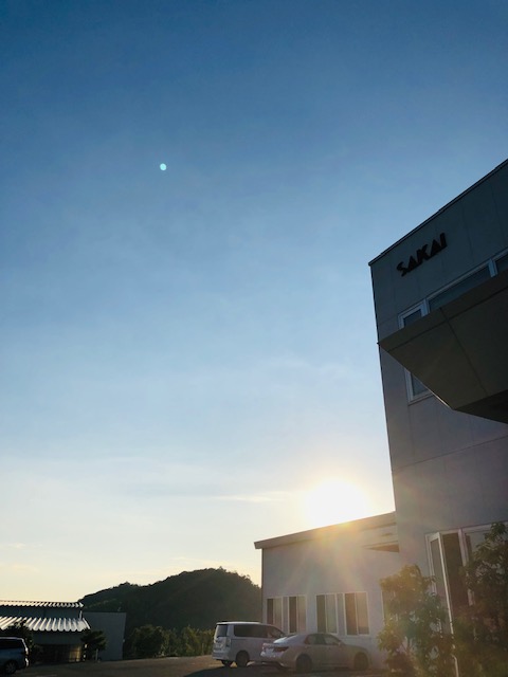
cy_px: 338
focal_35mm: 28
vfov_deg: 63.4
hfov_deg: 49.7
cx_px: 254
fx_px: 548
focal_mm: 4
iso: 25
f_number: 1.8
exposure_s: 1/5348
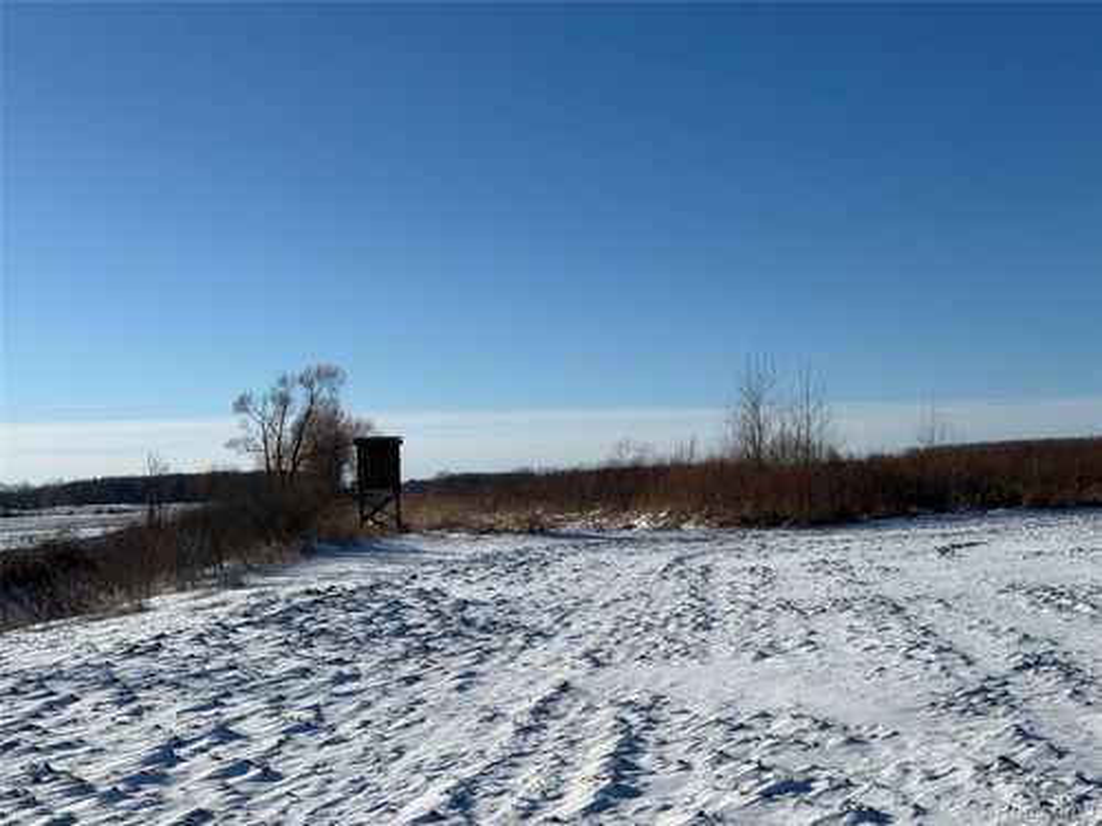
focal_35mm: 48
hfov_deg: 39.7
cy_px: 413
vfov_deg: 30.3
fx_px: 1528
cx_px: 551
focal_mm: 6.76
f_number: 1.78
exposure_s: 1/11364
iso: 80
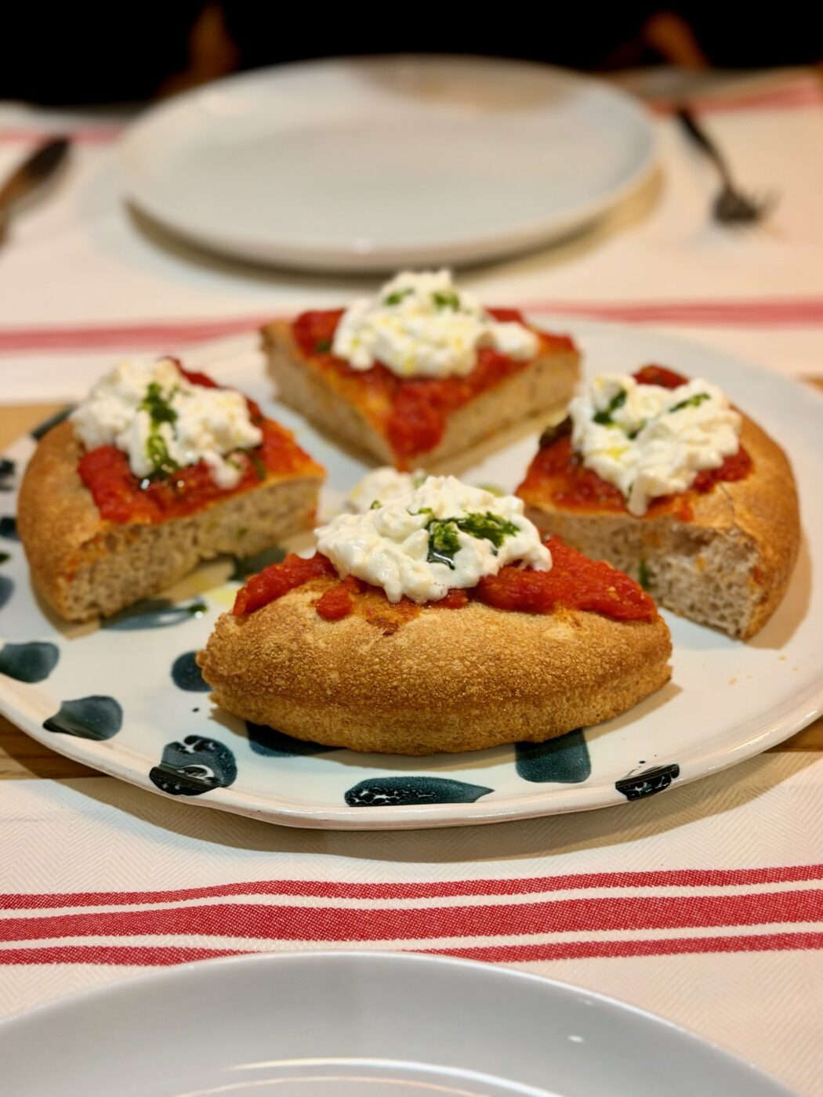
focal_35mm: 48
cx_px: 412
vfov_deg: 39.7
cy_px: 548
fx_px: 1522
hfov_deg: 30.3
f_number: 1.78
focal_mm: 6.76
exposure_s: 1/36
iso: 250
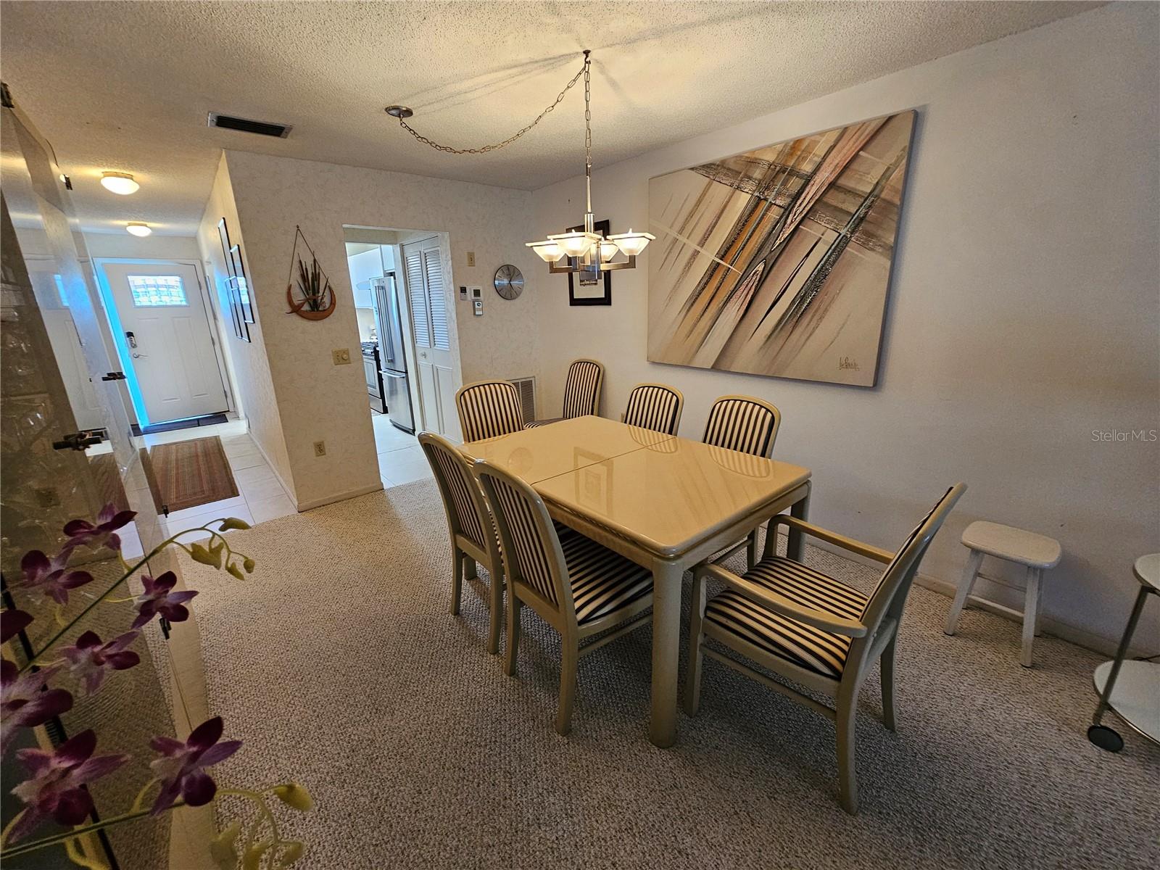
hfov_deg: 106.2
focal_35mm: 13
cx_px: 580
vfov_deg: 89.9
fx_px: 436
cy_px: 435
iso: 320
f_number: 2.2
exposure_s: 1/60
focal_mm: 2.2
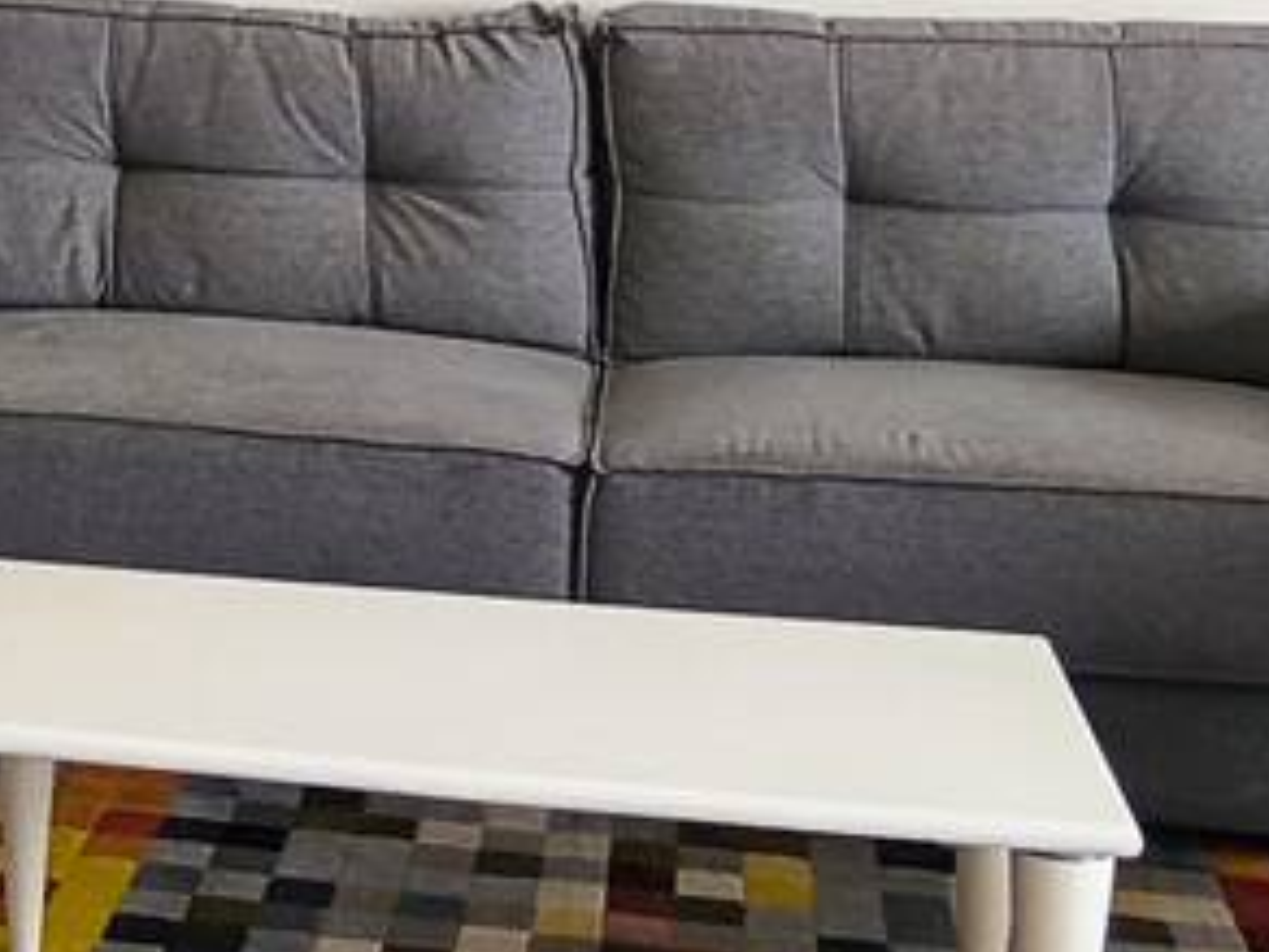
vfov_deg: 18.3
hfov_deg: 23.4
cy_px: 39
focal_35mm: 79
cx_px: -87
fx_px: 2896
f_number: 2.2
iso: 80
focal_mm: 1.65
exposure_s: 1/60
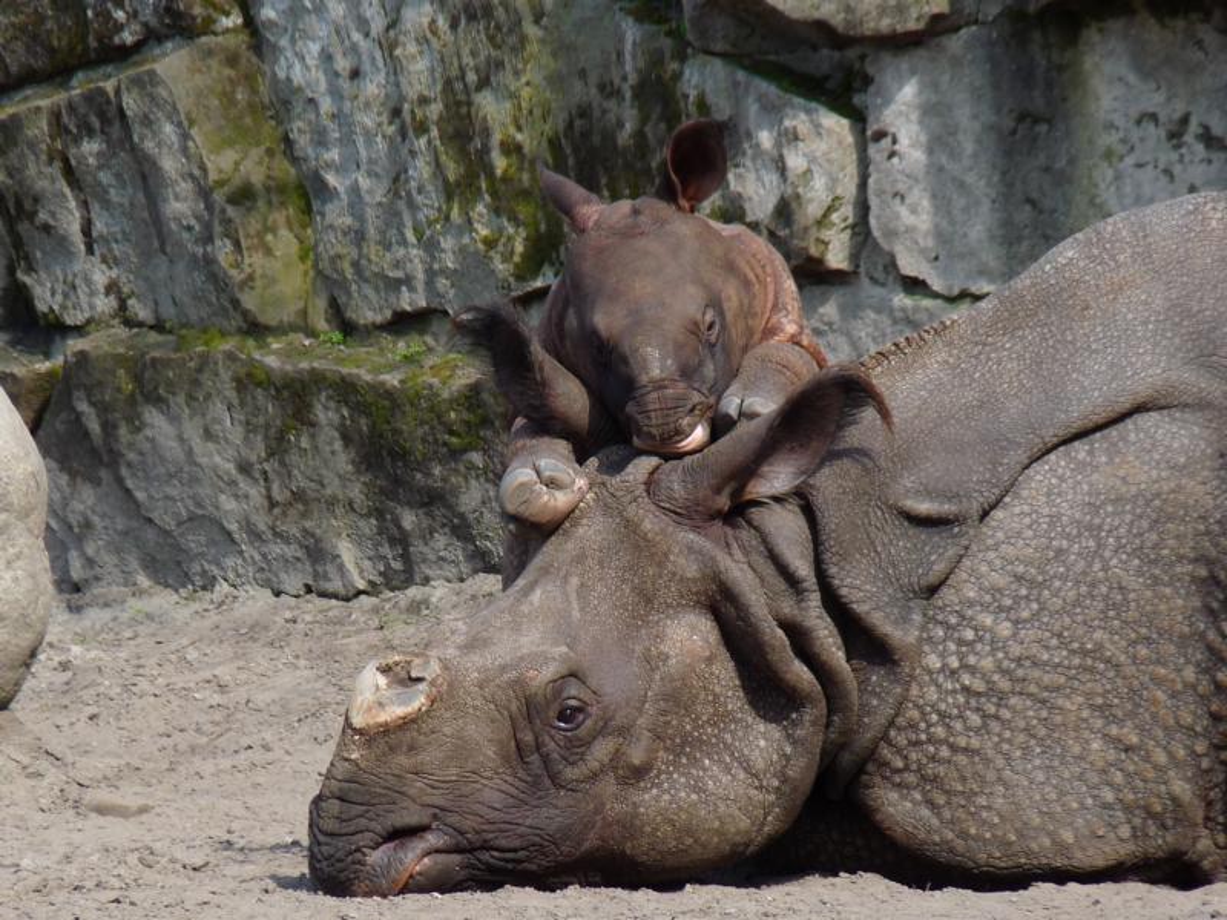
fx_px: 20452
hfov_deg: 3.4
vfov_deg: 2.6
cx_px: 614
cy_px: 460
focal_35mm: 577
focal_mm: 73.6
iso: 100
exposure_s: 1/200
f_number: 5.6
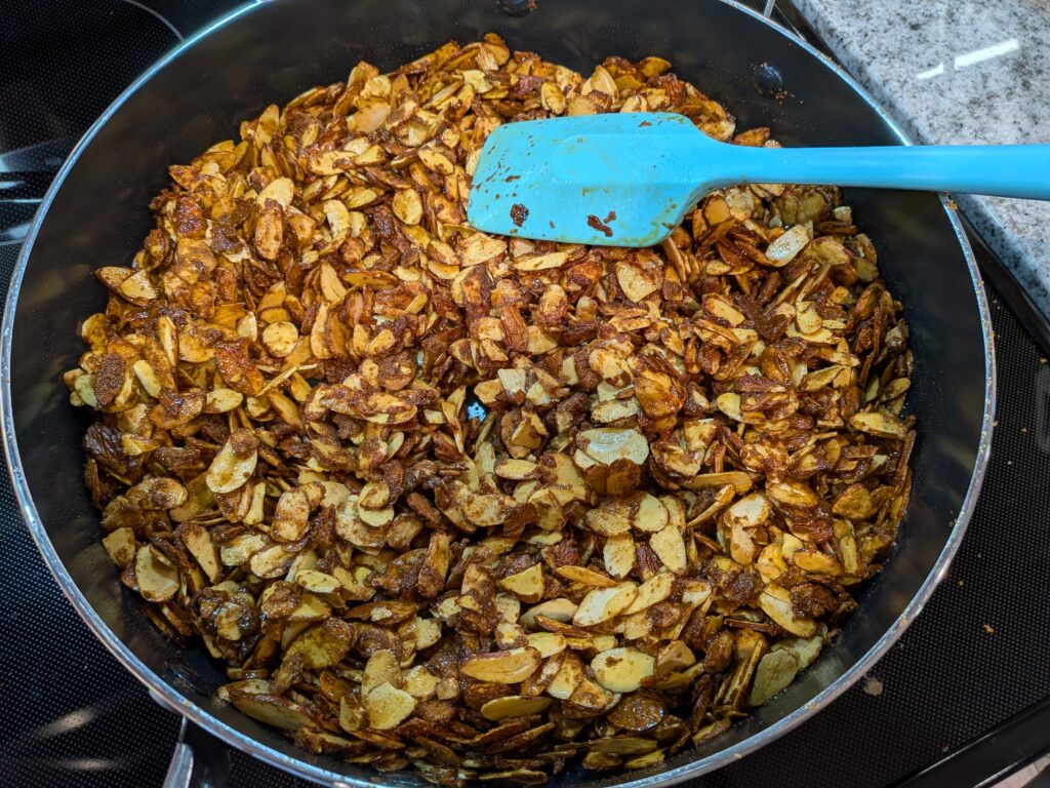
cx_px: 525
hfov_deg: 71.6
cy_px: 394
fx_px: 728
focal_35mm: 24
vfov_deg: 56.8
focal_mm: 4.53
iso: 26
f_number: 1.7
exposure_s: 1/133
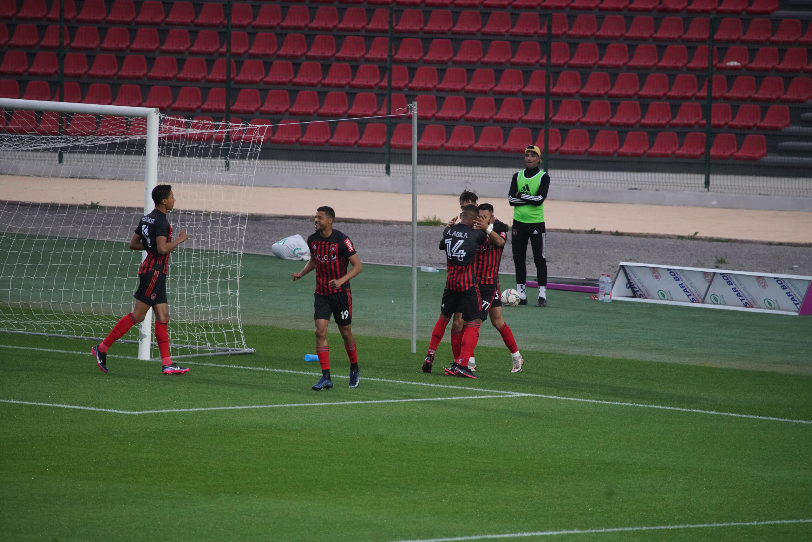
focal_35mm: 400
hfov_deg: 5.2
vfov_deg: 3.4
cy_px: 271
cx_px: 406
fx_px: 9024
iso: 6400
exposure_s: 1/1600
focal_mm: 400
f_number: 6.3
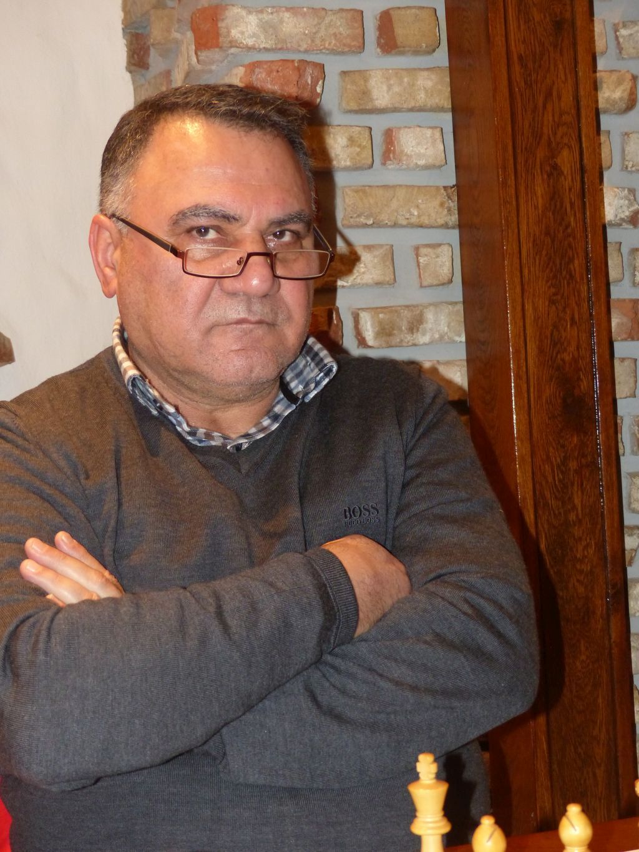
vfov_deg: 30.7
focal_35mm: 63
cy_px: 426
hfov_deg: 23.3
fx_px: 1550
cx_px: 320
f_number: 2.8
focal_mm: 11.4
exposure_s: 1/40
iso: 400
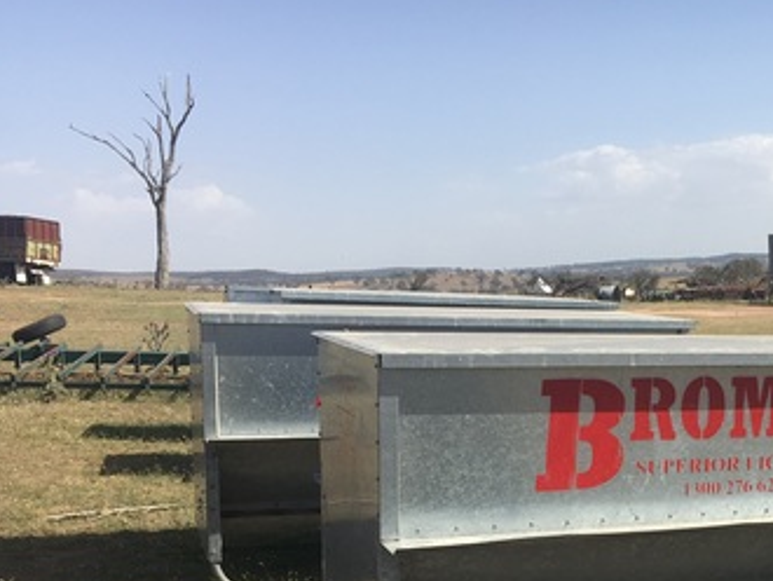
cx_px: 696
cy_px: 510
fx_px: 1296
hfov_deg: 31.6
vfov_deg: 24.6
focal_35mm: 58
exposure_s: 1/1570
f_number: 2.2
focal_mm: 4.15
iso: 25
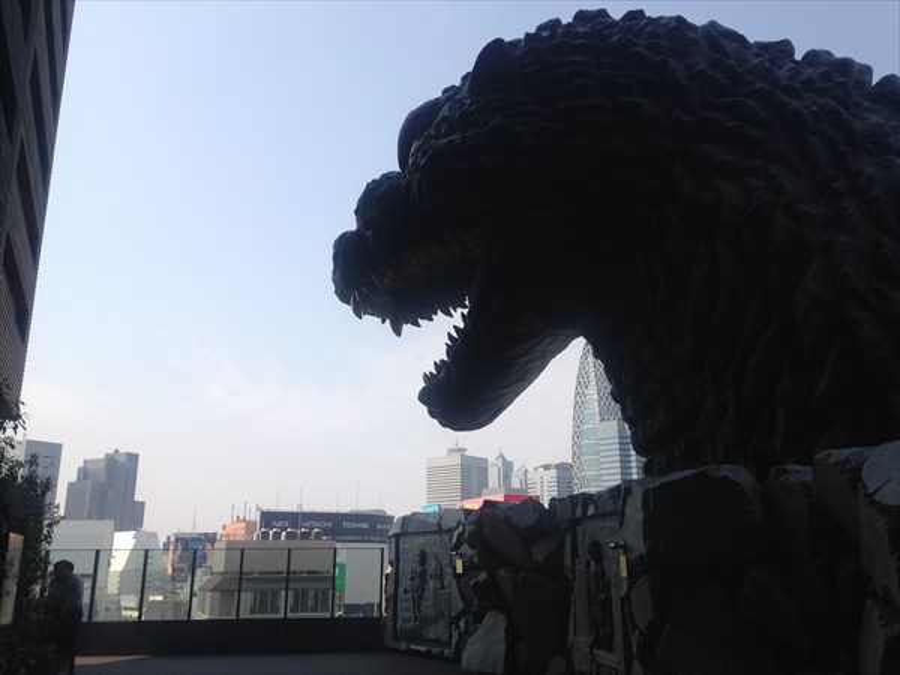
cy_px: 338
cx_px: 450
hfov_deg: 55.4
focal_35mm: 33
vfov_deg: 42.9
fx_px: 858
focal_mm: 4.12
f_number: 2.4
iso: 50
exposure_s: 1/1427
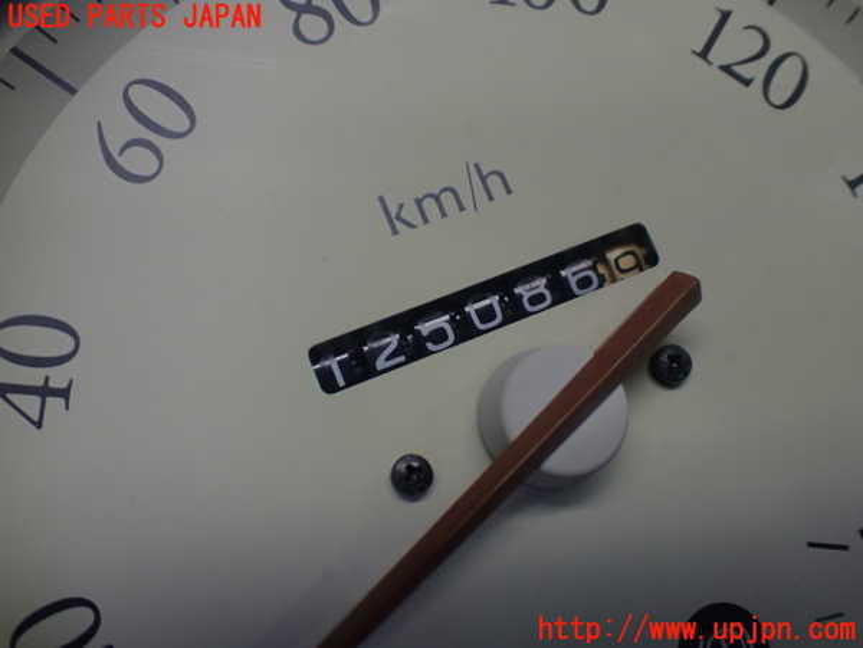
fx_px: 898
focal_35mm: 36
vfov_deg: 39.7
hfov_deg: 51.4
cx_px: 432
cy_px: 324
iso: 320
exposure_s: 1/160
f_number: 2.5
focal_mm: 6.37
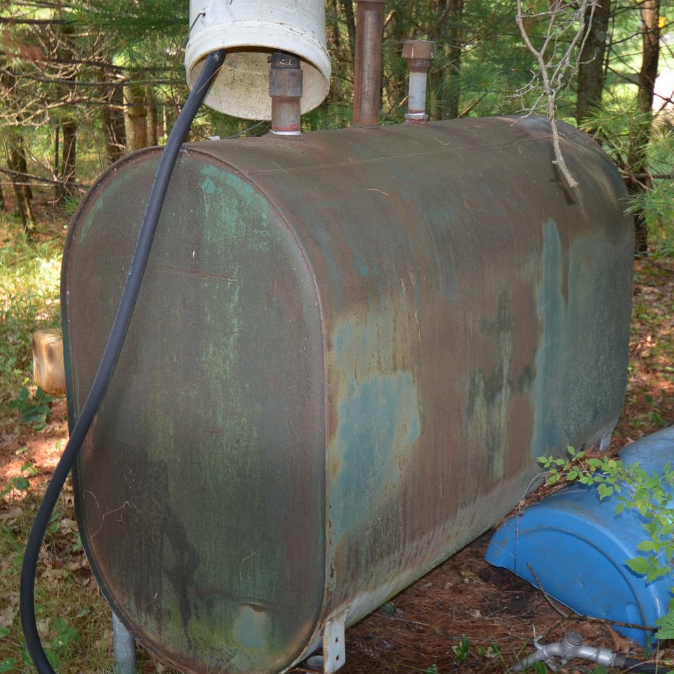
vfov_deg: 32.2
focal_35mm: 53
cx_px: 410
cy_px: 342
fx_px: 1168
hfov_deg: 32.1
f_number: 4.5
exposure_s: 1/125
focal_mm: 24
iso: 280
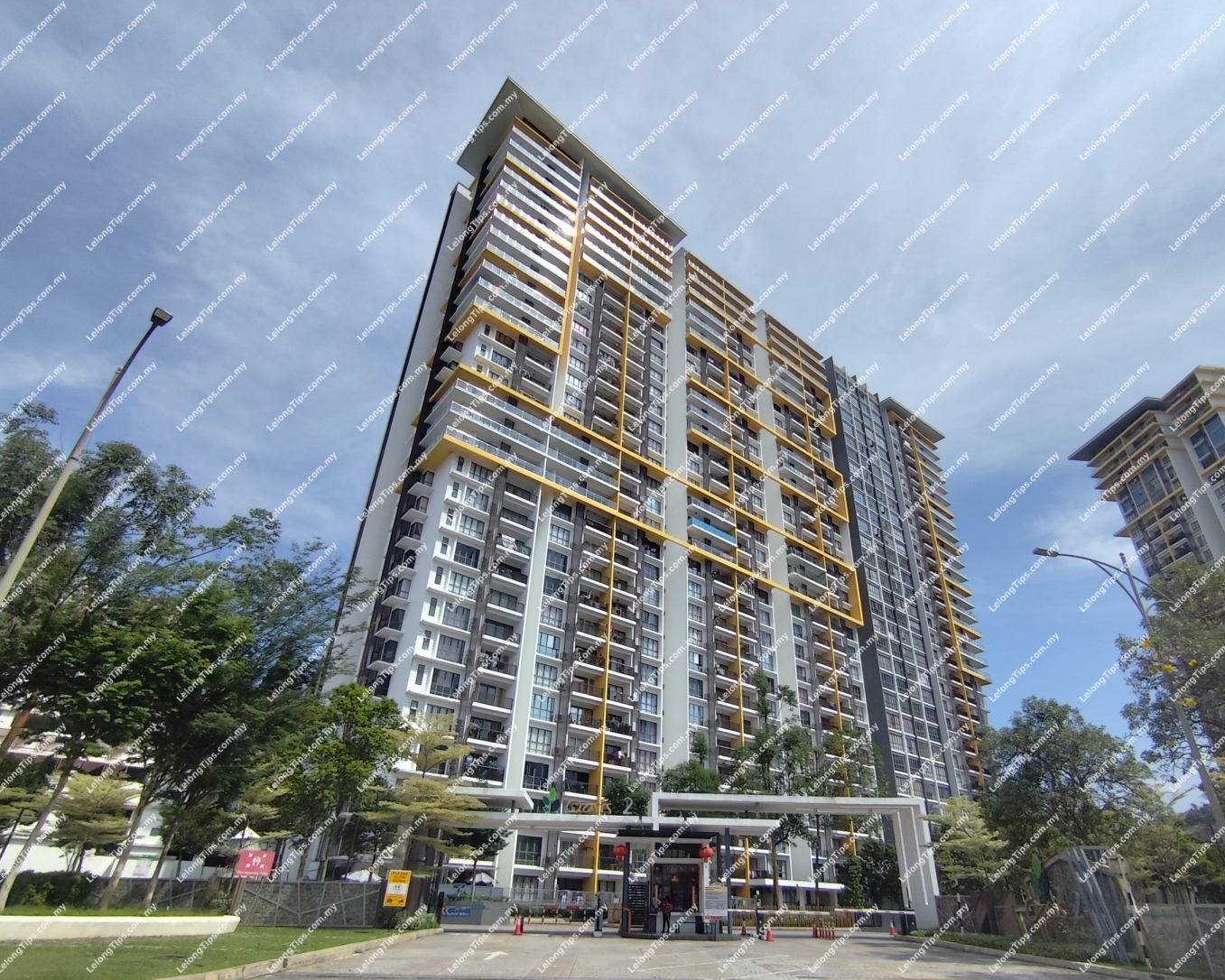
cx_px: 652
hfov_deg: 89.5
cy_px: 490
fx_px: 616
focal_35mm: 17
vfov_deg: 77.0
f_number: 2.2
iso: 50
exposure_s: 1/2723
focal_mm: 1.65
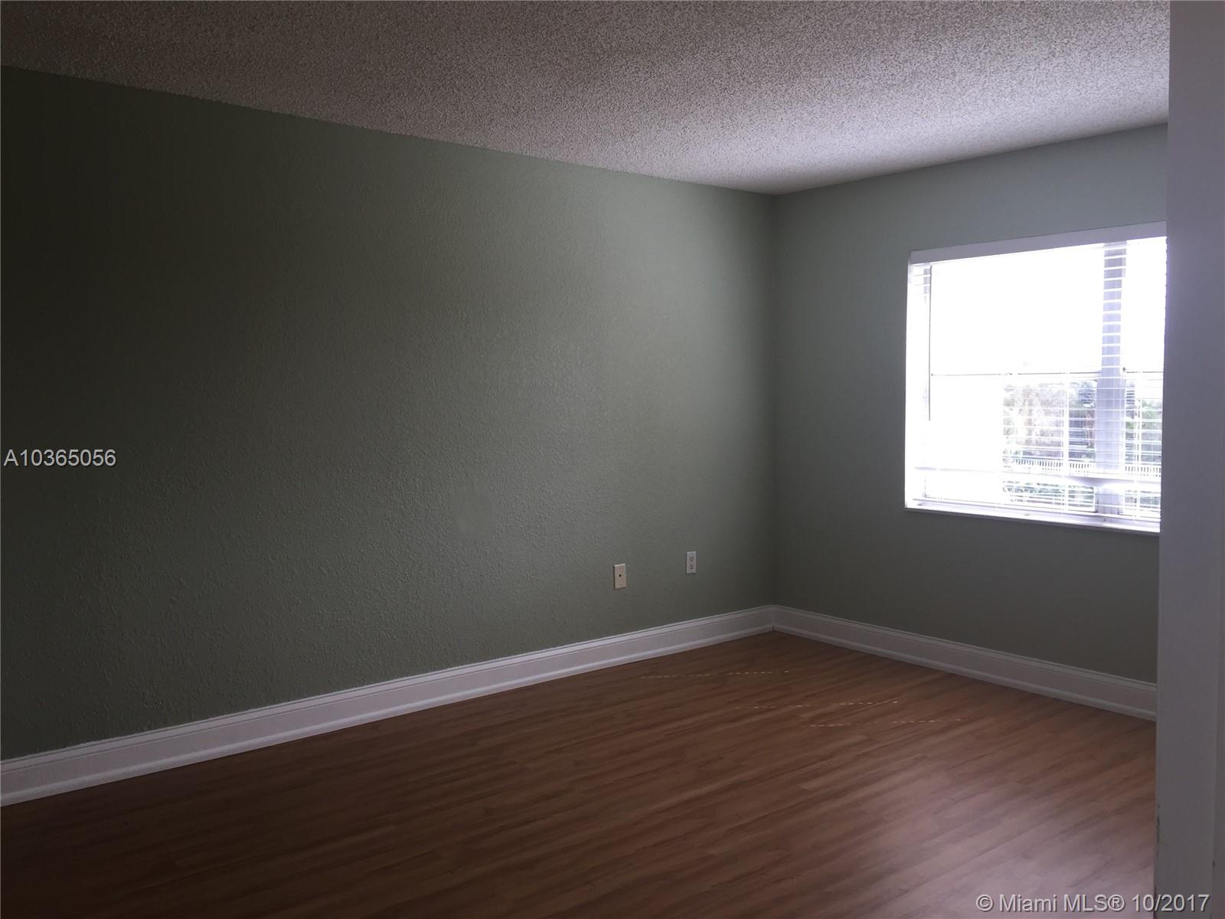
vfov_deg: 48.2
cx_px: 612
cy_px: 460
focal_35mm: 29
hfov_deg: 61.7
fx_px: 1026
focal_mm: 4.15
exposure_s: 1/120
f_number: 2.2
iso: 32
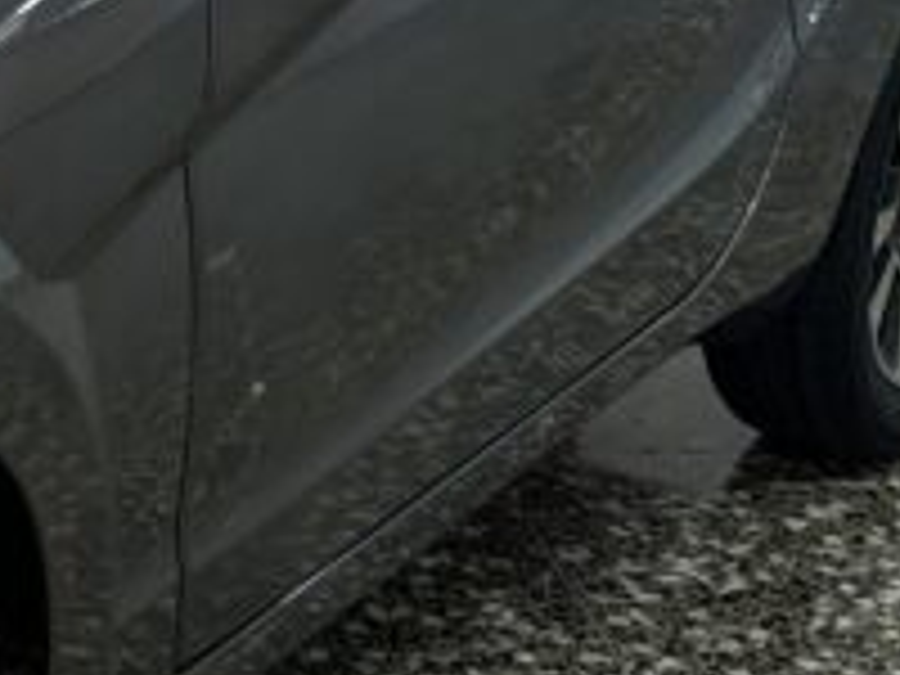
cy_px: -50
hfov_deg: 13.8
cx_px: -490
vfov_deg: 11.0
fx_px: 3458
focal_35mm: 133
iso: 40
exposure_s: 1/100
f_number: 1.6
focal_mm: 5.96
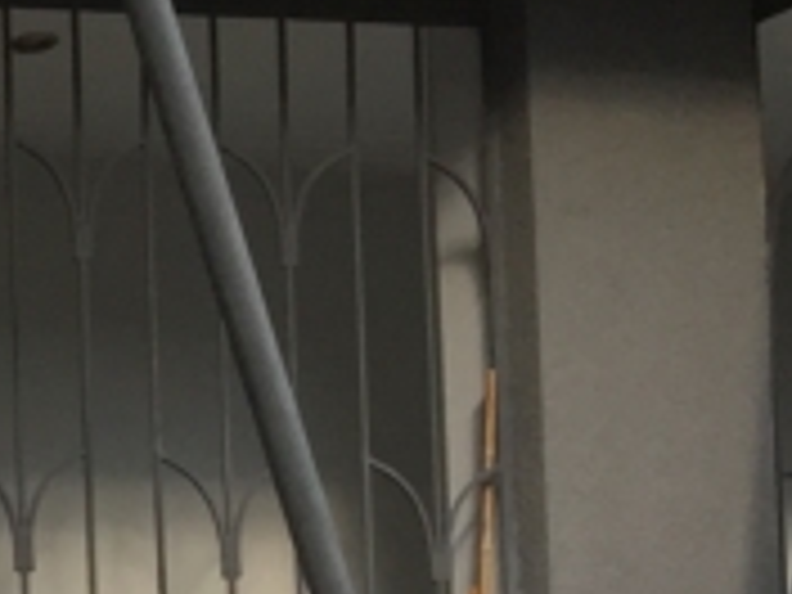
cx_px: -1287
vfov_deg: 7.3
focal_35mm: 188
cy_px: 1501
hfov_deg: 9.1
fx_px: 4301
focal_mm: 4.15
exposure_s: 1/100
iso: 32
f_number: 2.2
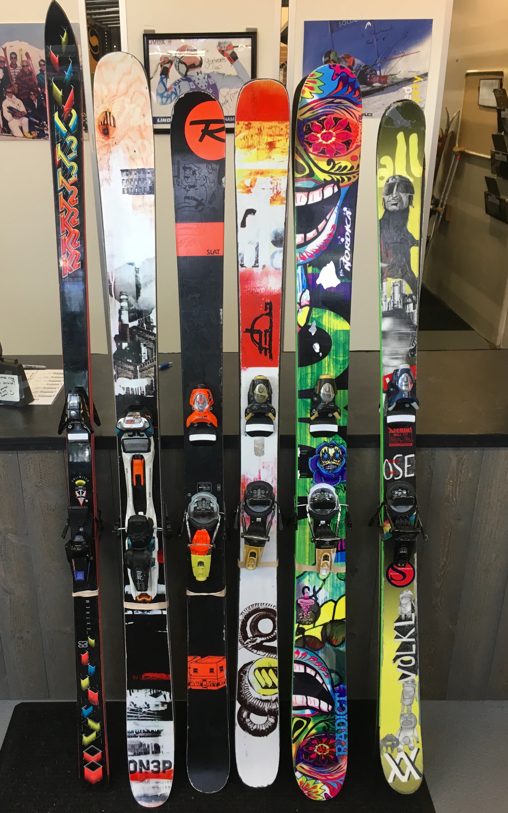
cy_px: 407
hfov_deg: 40.4
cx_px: 207
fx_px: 687
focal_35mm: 31
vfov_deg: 61.2
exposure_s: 1/30
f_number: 2.2
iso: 64
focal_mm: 4.15
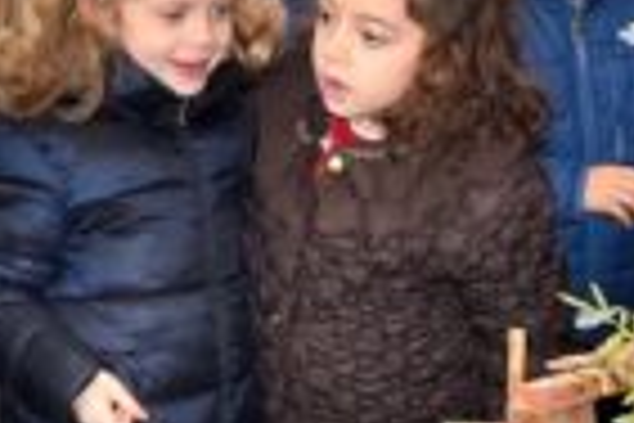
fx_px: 3887
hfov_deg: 9.2
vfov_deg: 6.2
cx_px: -148
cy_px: 378
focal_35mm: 221
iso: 560
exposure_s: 1/125
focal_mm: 27
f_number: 5.6
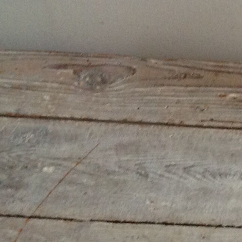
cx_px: 365
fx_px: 894
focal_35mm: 113
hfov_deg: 14.4
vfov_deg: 15.3
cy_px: 185
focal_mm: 4.28
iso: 160
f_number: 2.4
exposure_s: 1/15
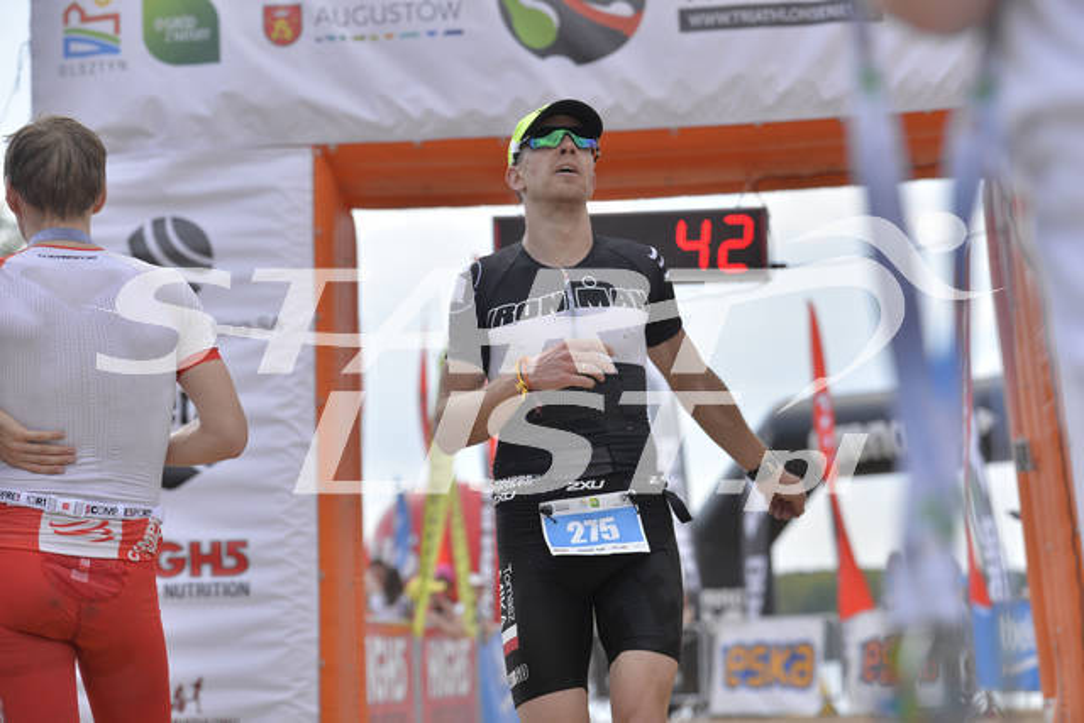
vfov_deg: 16.1
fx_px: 2560
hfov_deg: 23.9
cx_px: 542
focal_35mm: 85
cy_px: 362
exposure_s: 1/2500
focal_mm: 85
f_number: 4
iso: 200
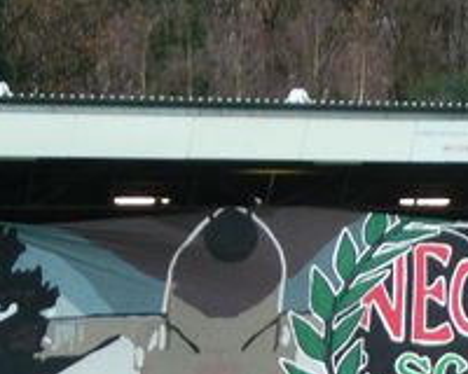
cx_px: 438
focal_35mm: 292
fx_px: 4044
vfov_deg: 5.3
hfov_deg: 6.6
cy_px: 403
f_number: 4.9
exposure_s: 1/15
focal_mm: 17.4
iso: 200
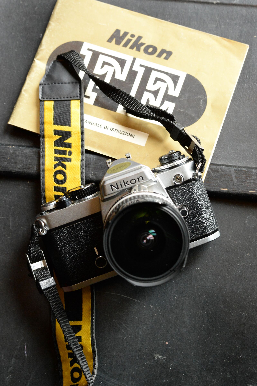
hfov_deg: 27.0
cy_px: 193
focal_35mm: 50
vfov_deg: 39.6
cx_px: 128
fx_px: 536
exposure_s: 1/60
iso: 6400
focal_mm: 50
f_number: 6.3
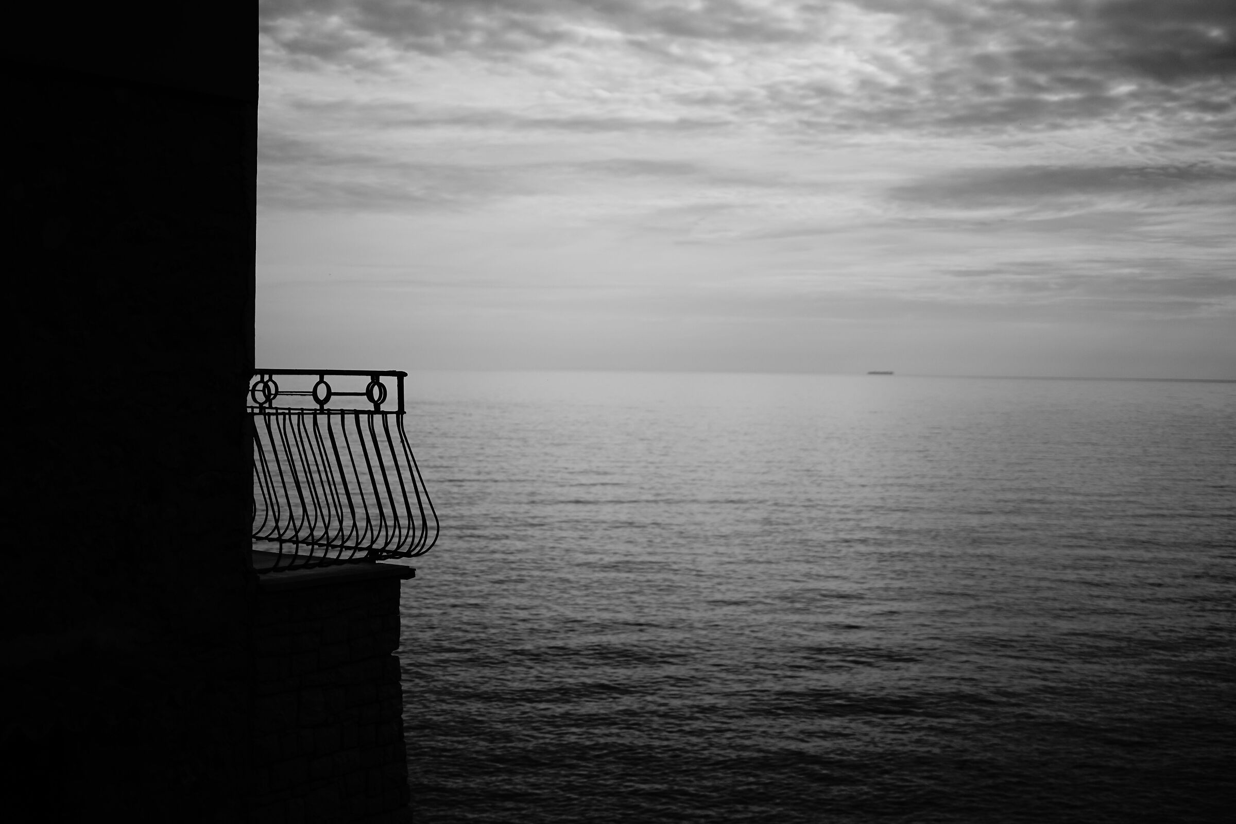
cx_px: 618
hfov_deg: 39.6
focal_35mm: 50
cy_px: 412
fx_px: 1717
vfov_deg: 27.0
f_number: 1.8
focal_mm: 50
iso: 100
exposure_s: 1/8000
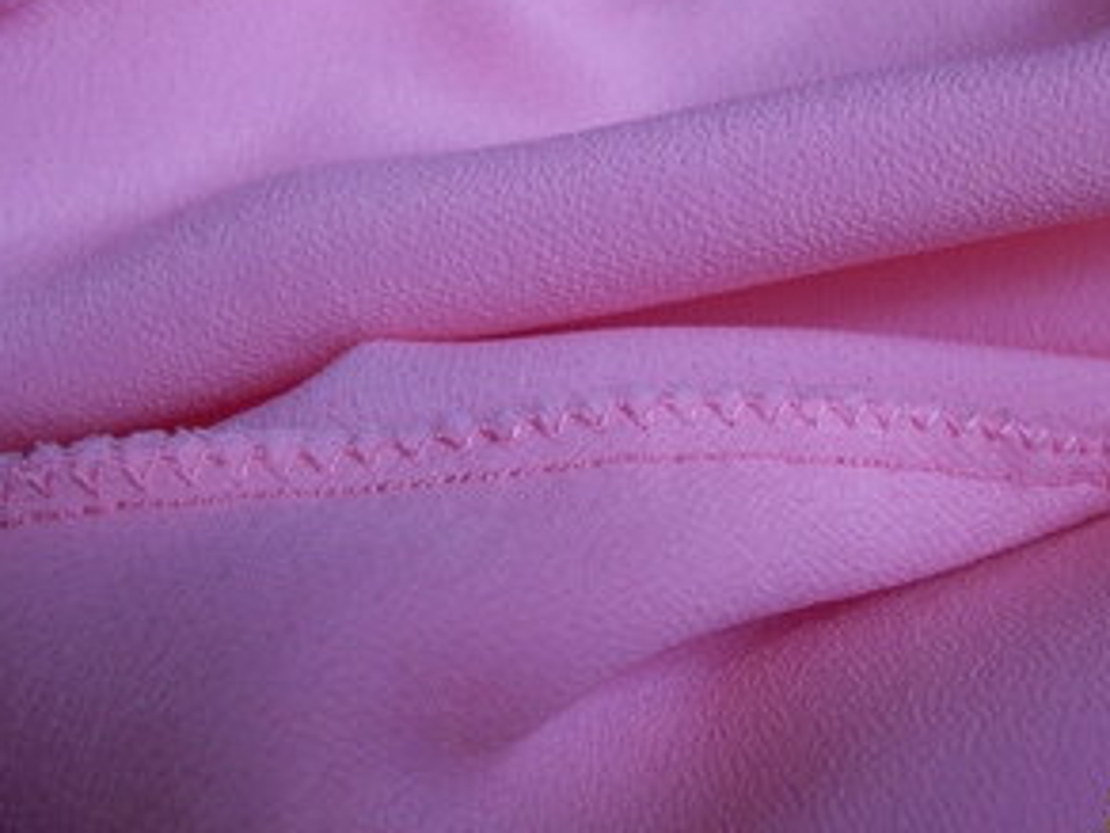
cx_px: 665
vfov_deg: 25.5
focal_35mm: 57
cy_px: 289
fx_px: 1828
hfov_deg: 33.7
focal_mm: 6.2
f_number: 2.8
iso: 80
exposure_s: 1/46.8
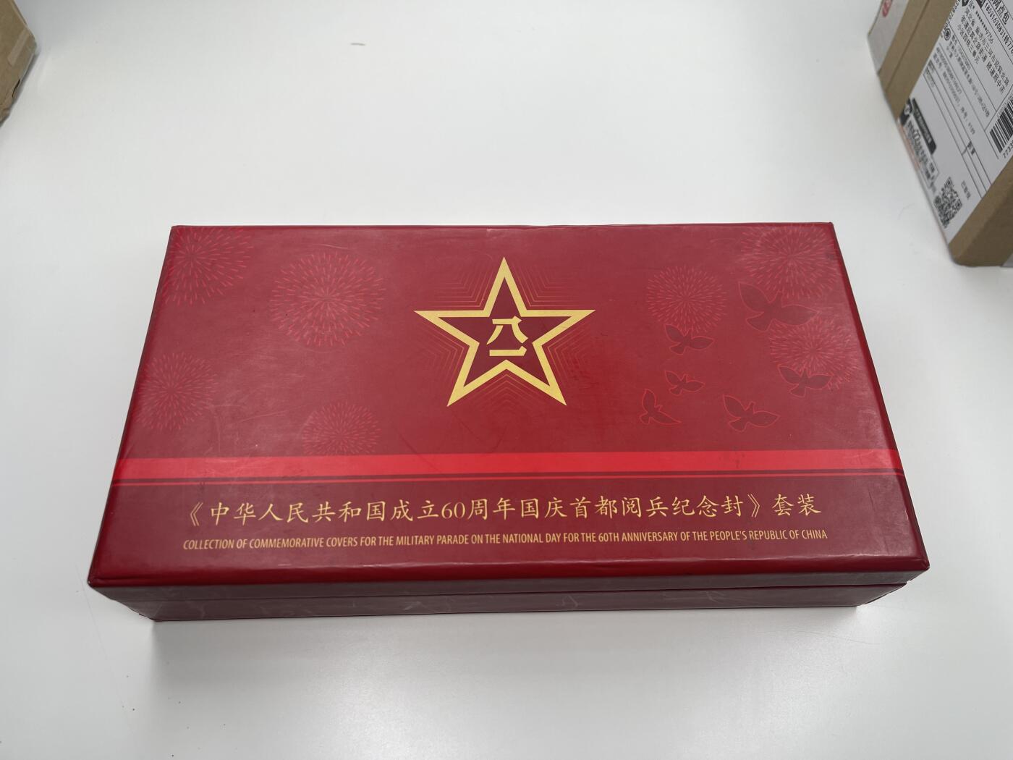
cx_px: 506
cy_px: 380
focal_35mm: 25
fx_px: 732
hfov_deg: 69.4
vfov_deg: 54.9
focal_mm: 5.1
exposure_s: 1/100
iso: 40
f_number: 1.6
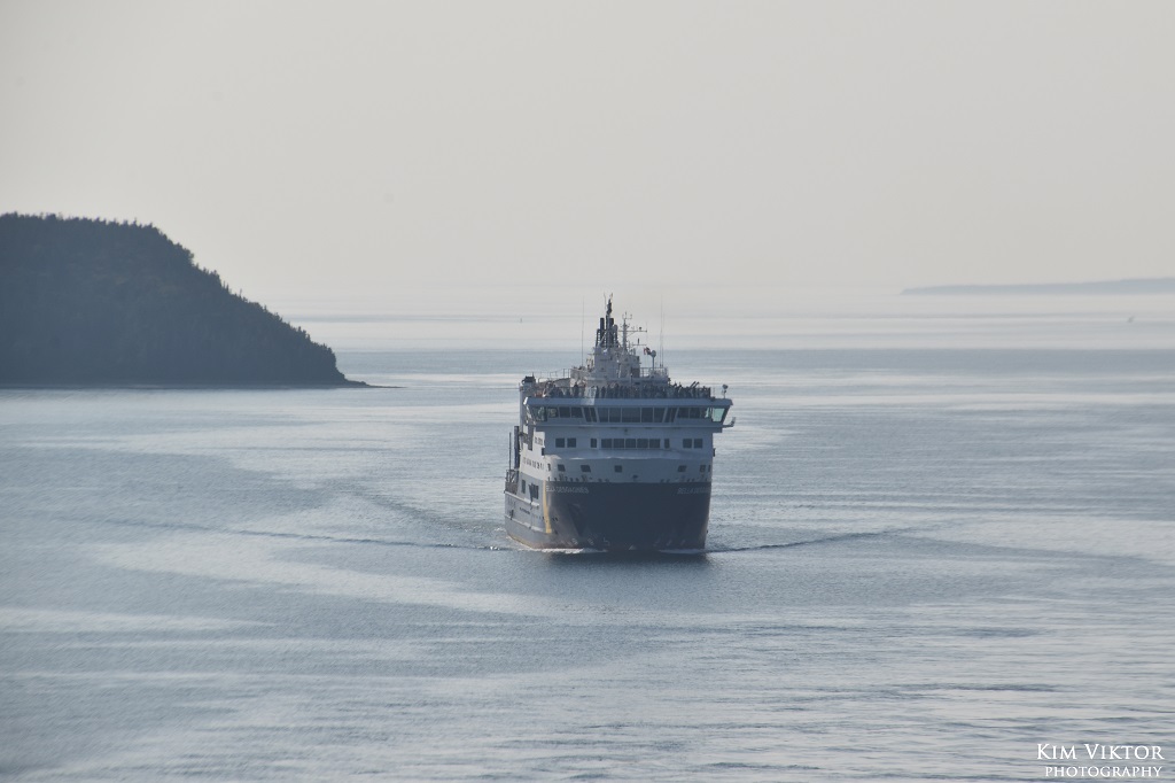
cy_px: 392
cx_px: 588
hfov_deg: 16.1
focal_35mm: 128
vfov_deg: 10.7
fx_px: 4160
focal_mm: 85
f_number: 11
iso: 200
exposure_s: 1/500
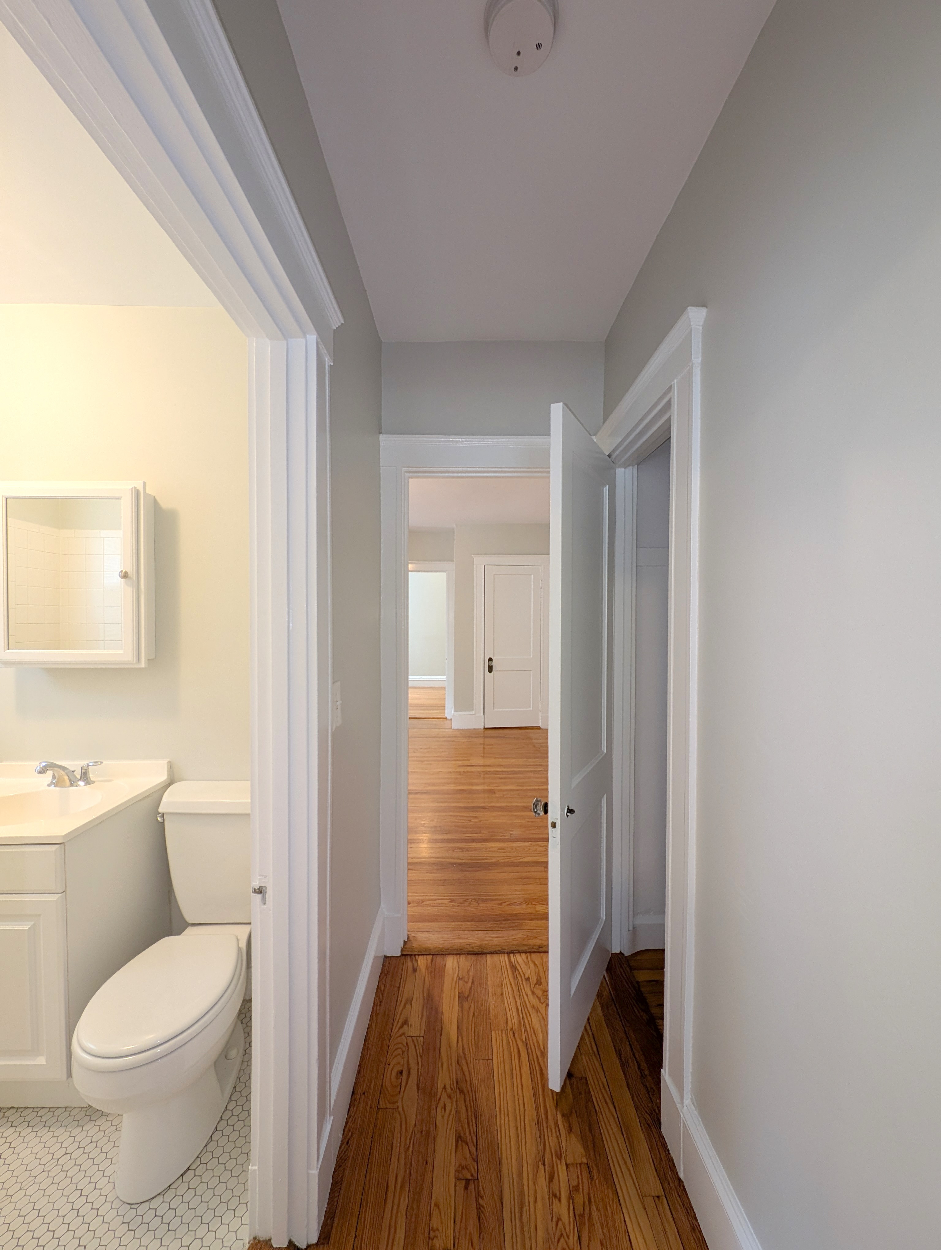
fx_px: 434
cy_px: 625
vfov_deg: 110.5
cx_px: 470
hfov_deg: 94.6
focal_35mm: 12
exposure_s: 1/30
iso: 96
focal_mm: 2.23
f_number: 1.95
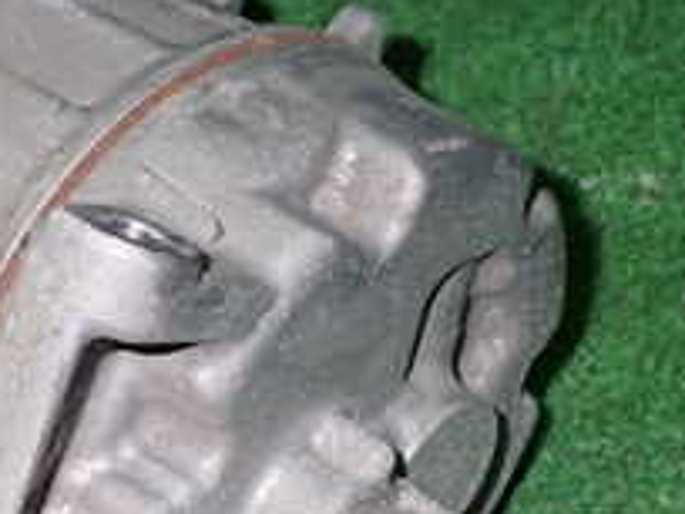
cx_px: 24
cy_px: 423
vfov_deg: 15.6
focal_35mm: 94
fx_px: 1860
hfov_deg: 20.3
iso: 500
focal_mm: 5.79
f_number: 7.1
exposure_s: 1/30
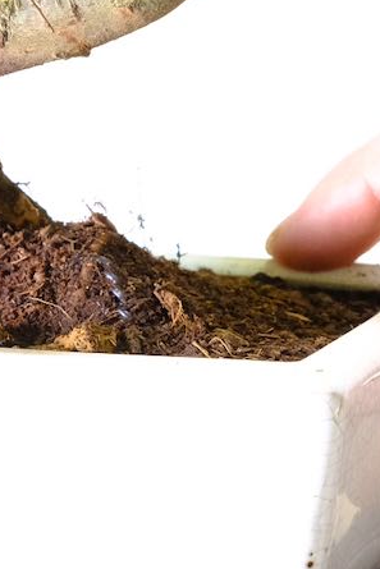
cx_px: 79
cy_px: -95
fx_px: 5458
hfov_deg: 4.0
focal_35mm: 345
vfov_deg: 5.9
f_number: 8
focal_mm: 80
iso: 2000
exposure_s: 1/30
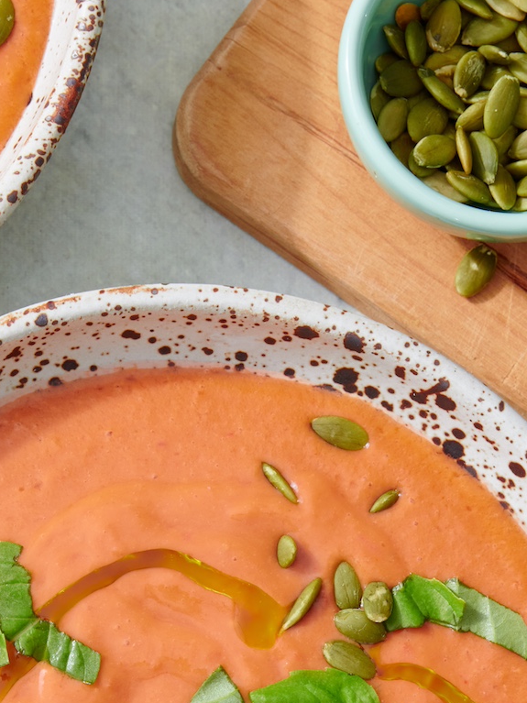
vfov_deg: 12.4
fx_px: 3208
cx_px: 182
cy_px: 676
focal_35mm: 158
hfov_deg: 9.4
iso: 400
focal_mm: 70
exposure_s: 1/200
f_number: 16
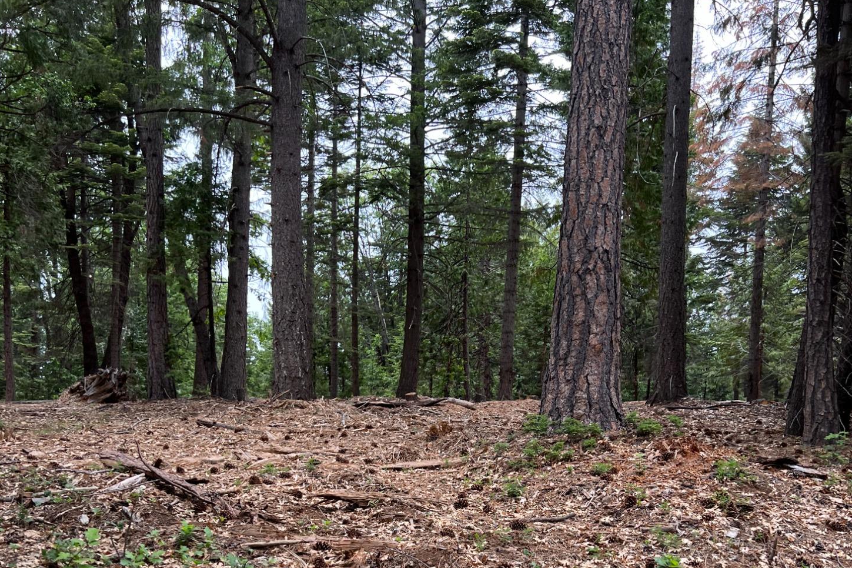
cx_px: 428
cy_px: 260
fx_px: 663
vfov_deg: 46.4
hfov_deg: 65.5
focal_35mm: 28
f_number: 1.5
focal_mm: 5.7
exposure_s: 1/558
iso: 50
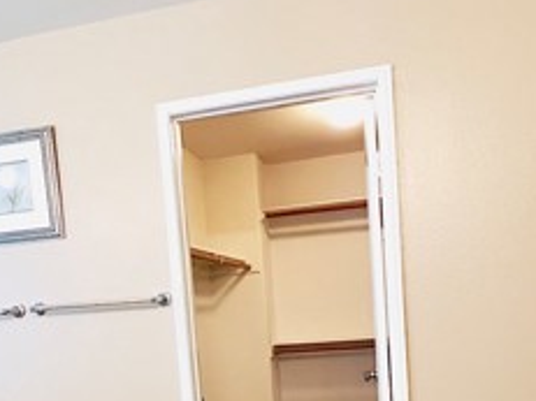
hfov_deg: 51.3
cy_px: 371
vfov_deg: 36.8
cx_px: 244
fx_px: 557
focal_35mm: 36
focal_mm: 1.57
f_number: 1.8
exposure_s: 1/60
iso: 200
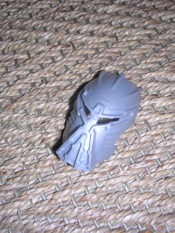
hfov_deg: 37.7
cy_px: 116
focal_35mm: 38
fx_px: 256
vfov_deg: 49.0
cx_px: 88
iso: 100
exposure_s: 1/60.1
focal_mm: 5.8
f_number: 5.6
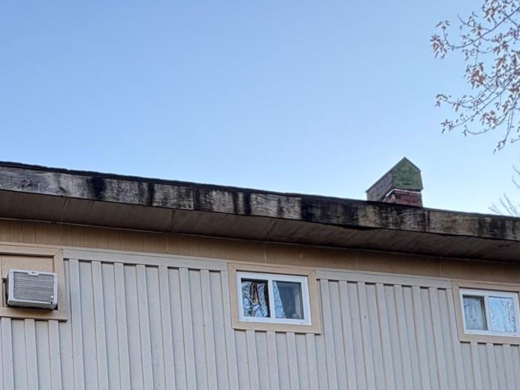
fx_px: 601
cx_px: 60
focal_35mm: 40
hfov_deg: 43.1
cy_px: 534
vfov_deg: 28.2
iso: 40
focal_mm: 2.22
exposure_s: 1/105
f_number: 2.2
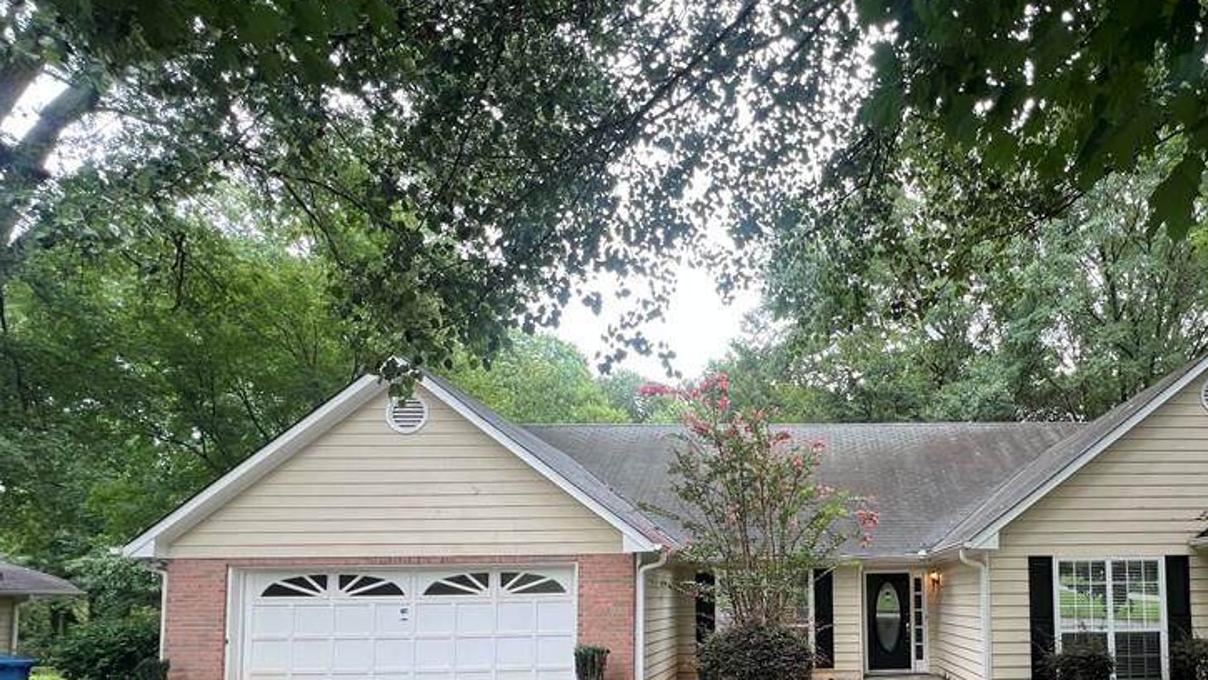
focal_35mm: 20
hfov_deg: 83.0
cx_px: 825
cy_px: 563
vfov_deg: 51.6
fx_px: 641
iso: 64
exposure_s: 1/99
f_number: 1.8
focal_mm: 1.57
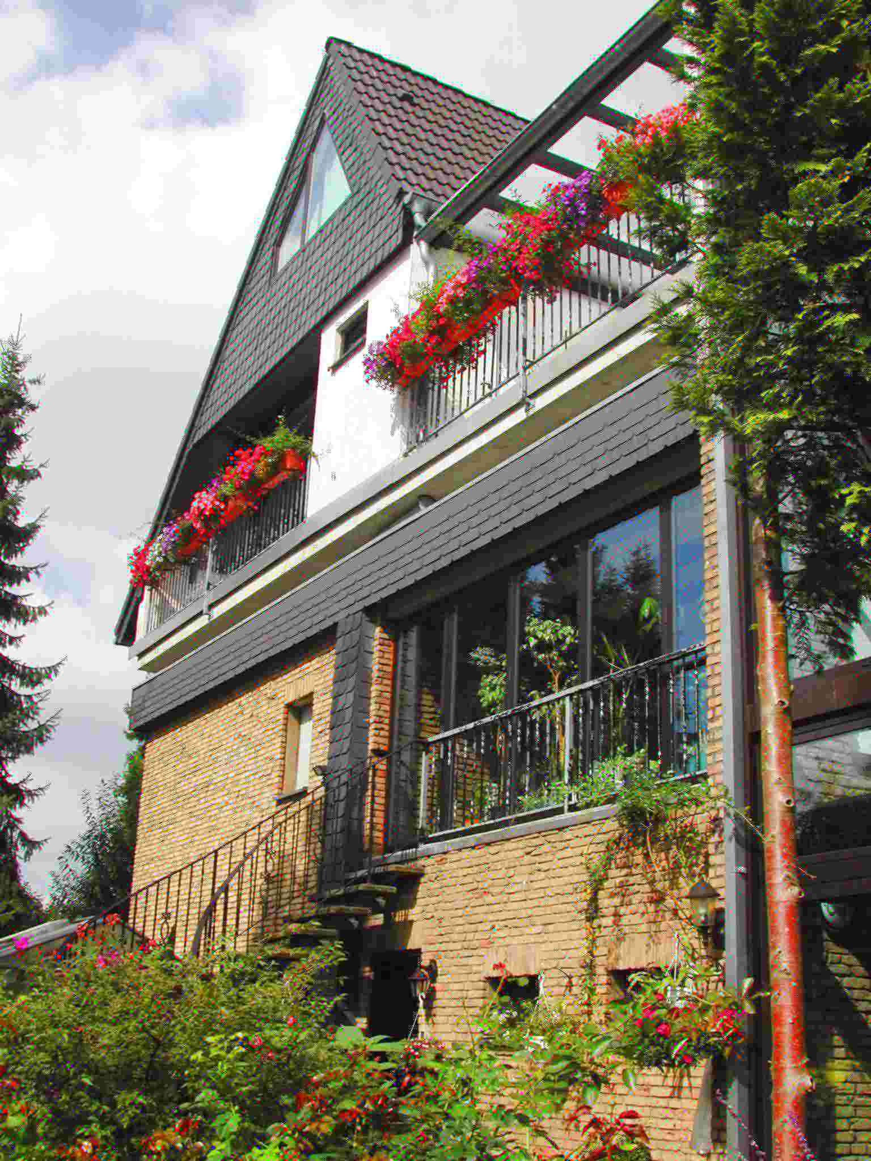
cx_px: 436
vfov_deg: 49.0
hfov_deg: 37.7
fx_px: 1275
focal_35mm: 38
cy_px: 580
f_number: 7.6
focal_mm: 8
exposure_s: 1/225
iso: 100
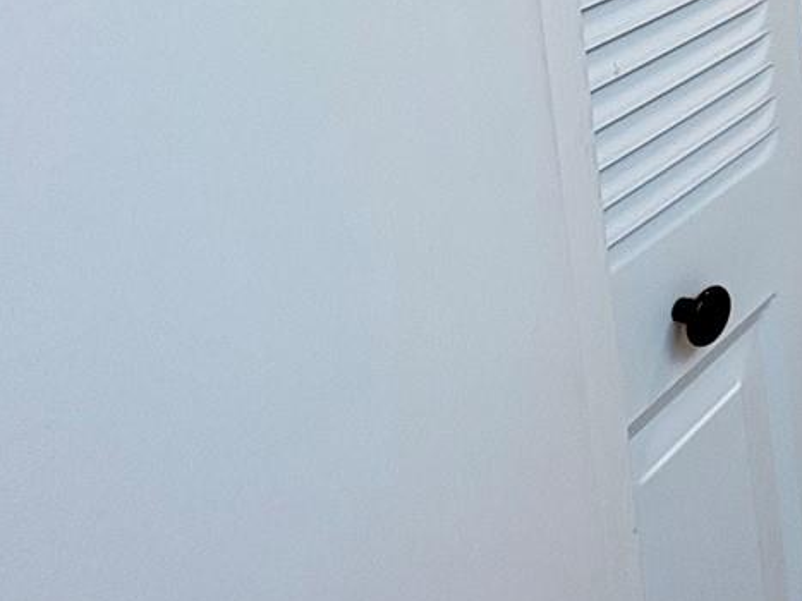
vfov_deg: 26.2
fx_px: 1112
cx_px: 1113
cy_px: -160
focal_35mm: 48
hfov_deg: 29.4
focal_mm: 2.22
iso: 125
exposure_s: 1/60
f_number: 2.2
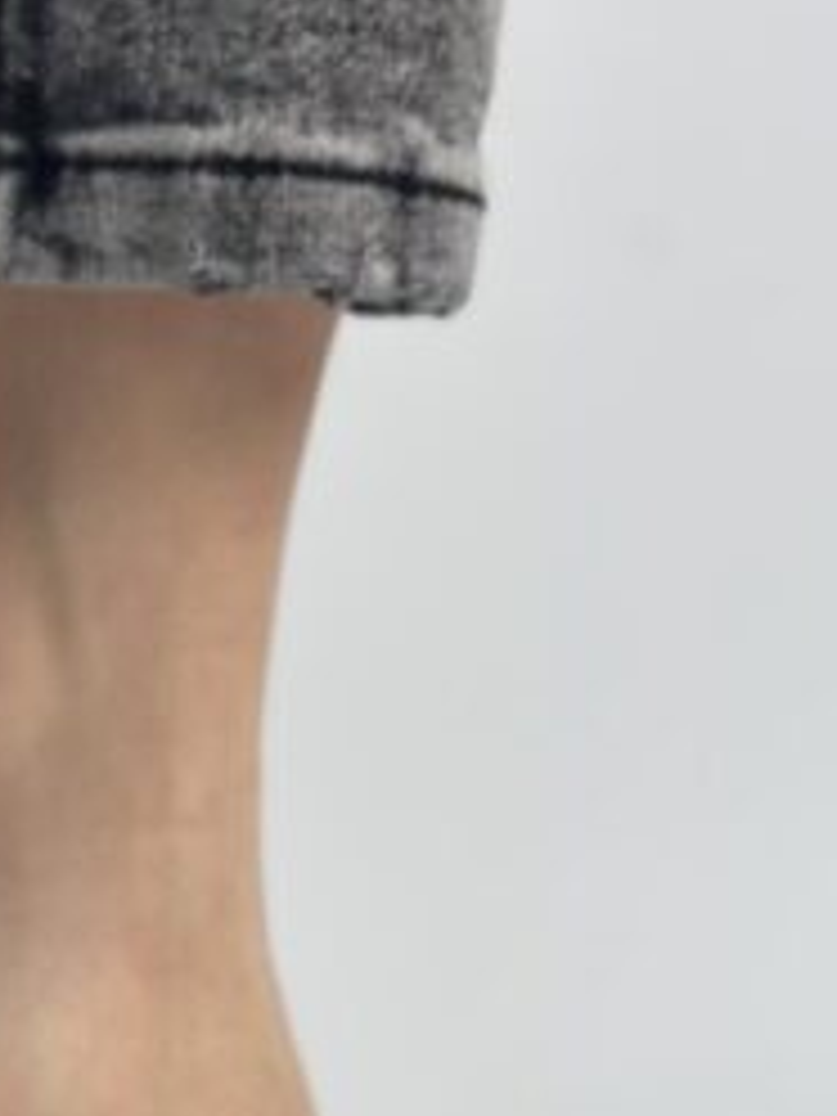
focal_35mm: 155
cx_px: -297
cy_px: 1220
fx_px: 4997
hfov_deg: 9.4
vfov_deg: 12.5
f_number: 1.78
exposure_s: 1/1085
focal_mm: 6.86
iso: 80
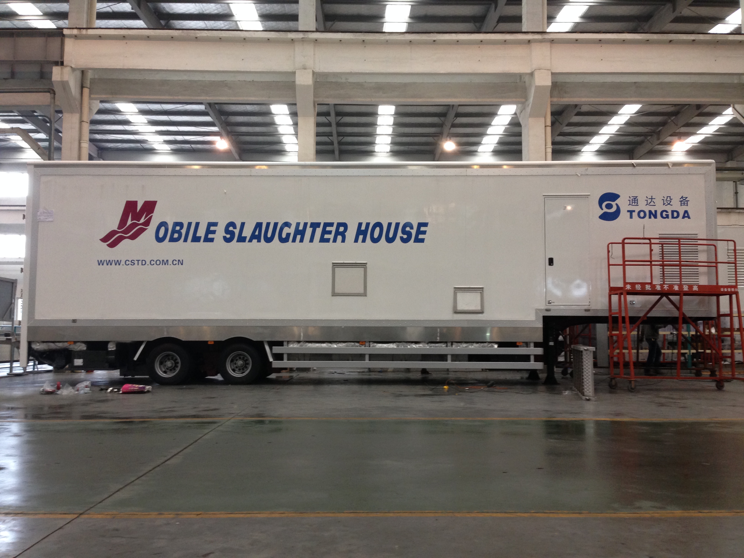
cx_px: 372
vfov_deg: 42.9
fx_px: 709
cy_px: 279
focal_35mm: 33
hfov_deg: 55.4
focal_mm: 4.12
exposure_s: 1/20
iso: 125
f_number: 2.4
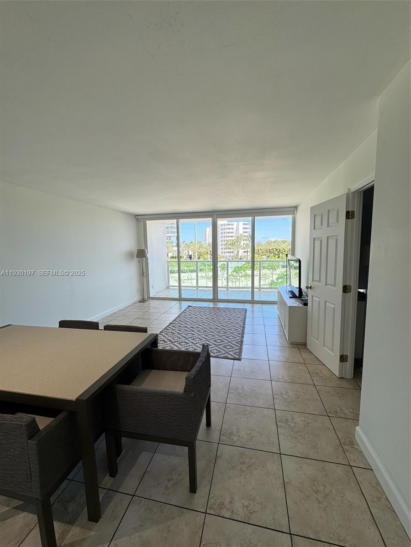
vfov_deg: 102.1
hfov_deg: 85.7
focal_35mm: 14
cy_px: 274
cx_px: 206
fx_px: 222
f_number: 2.2
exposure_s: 1/127
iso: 40
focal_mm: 2.22
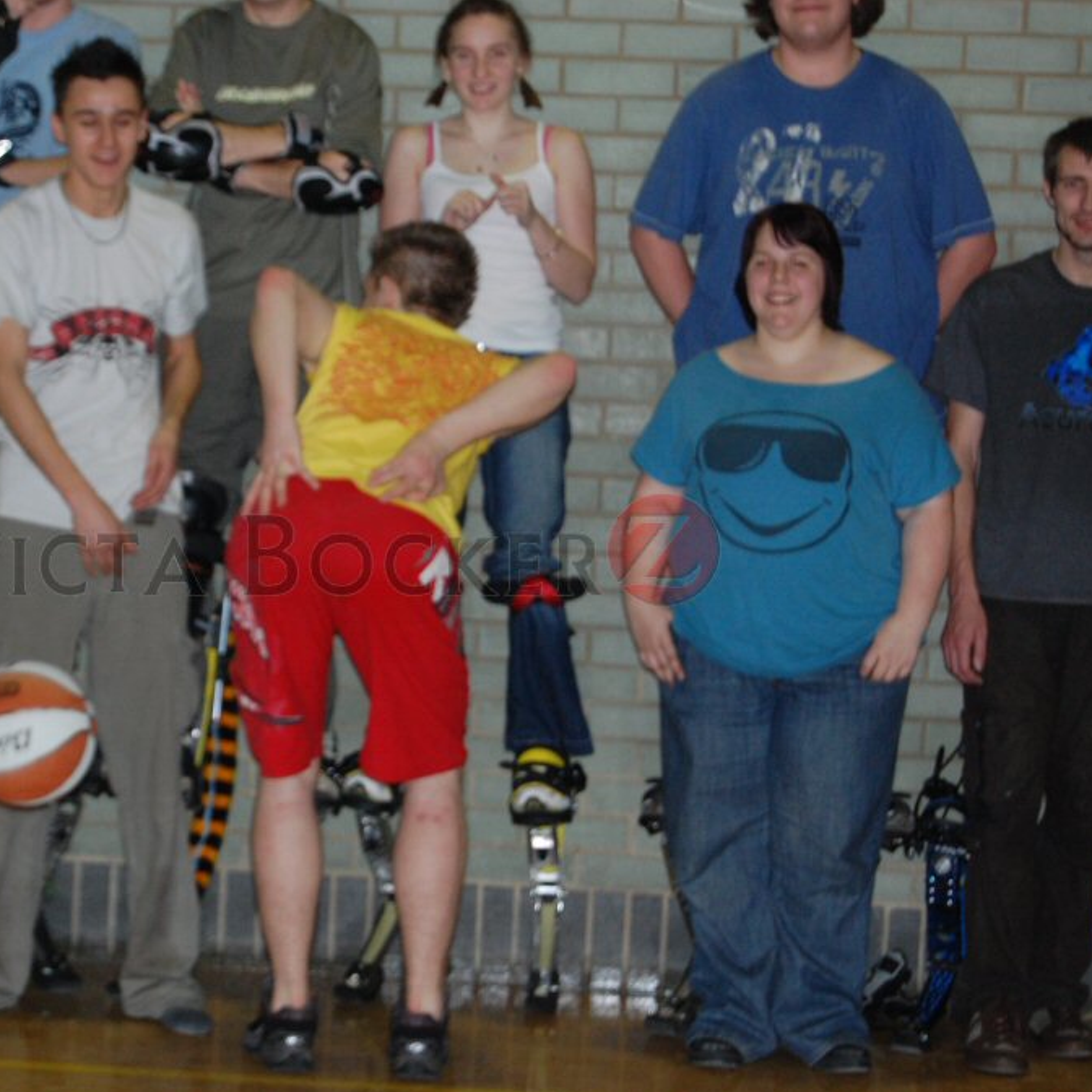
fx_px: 3806
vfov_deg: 16.3
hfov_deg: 16.2
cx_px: 279
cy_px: 549
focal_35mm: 107
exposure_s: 1/125
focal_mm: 55
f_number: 5.6
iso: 900
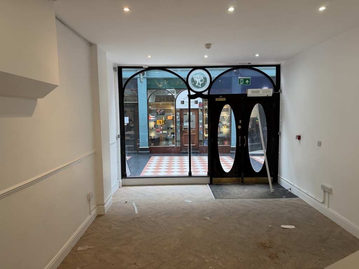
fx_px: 249
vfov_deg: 56.8
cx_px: 180
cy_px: 134
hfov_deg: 71.6
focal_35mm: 24
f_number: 1.78
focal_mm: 6.76
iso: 100
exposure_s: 1/100
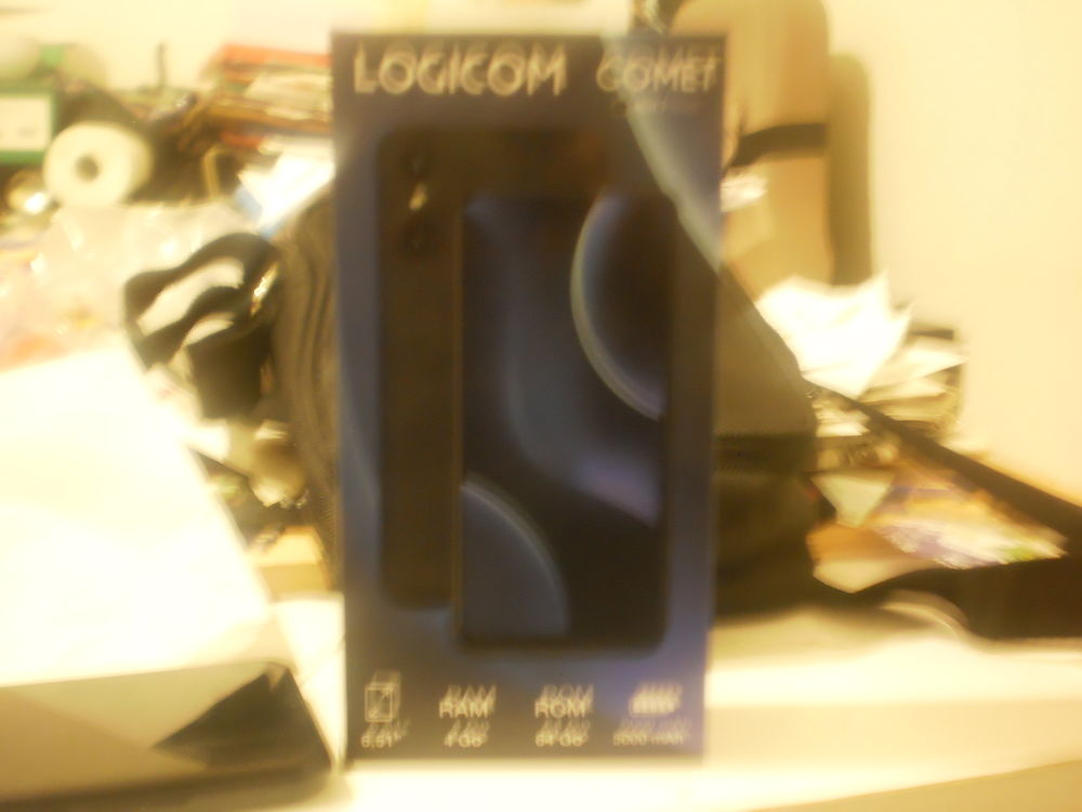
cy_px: 406
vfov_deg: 34.3
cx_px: 541
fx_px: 1313
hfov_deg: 44.8
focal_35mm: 42
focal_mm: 7.4
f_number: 3.5
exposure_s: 1/2
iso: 400
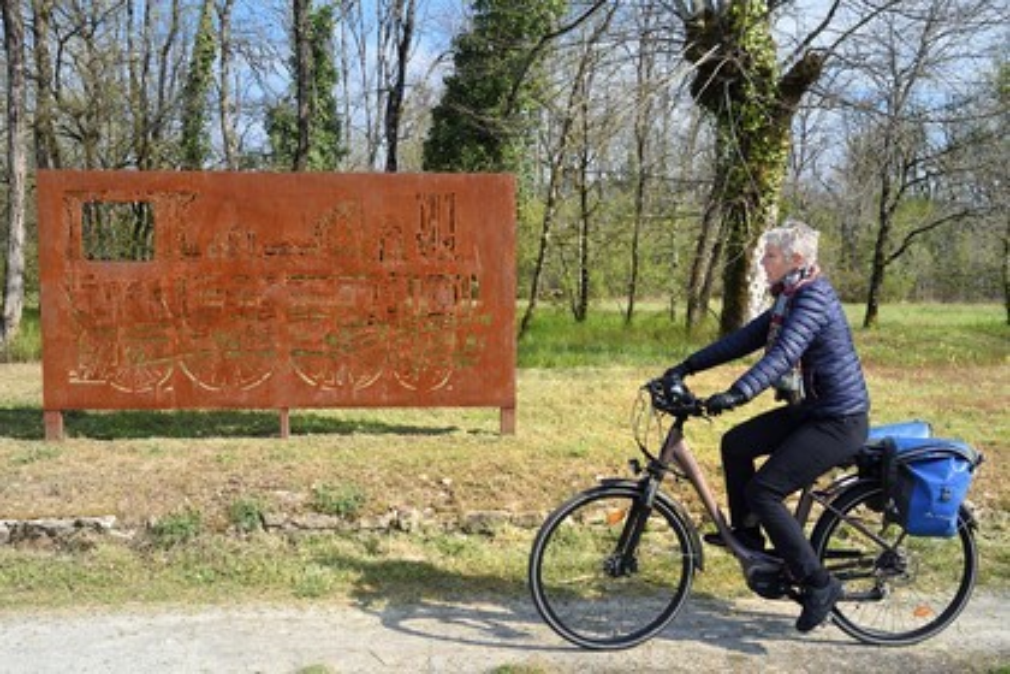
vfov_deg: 36.9
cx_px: 505
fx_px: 1010
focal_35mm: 36
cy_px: 337
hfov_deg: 53.1
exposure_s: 1/1000
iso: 800
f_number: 9
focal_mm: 36
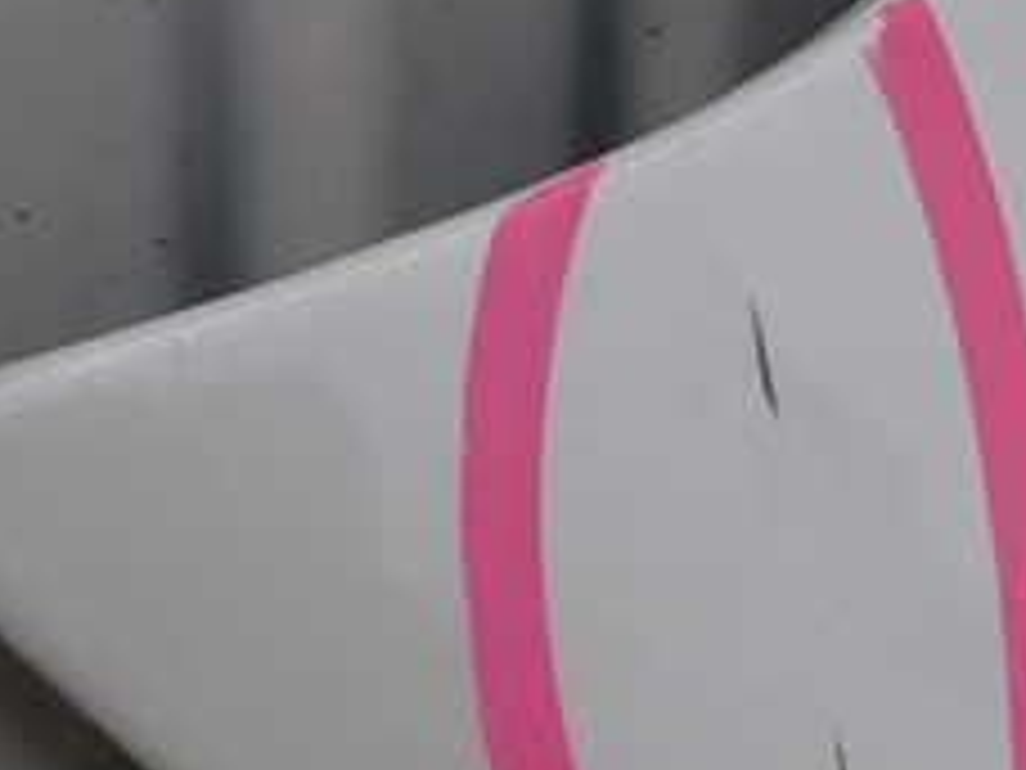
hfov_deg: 24.1
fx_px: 2342
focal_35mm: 79
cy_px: 531
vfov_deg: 18.6
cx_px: 904
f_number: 9
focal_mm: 5.4
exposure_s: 1/160
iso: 100
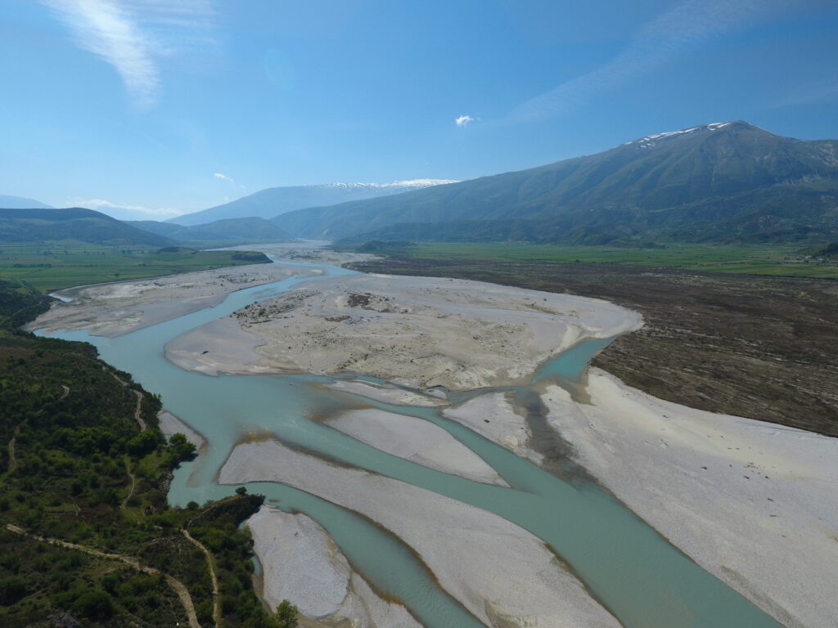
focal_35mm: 20
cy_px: 314
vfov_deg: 66.0
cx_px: 419
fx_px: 484
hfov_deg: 81.7
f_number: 2.8
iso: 100
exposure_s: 1/200
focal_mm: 3.61
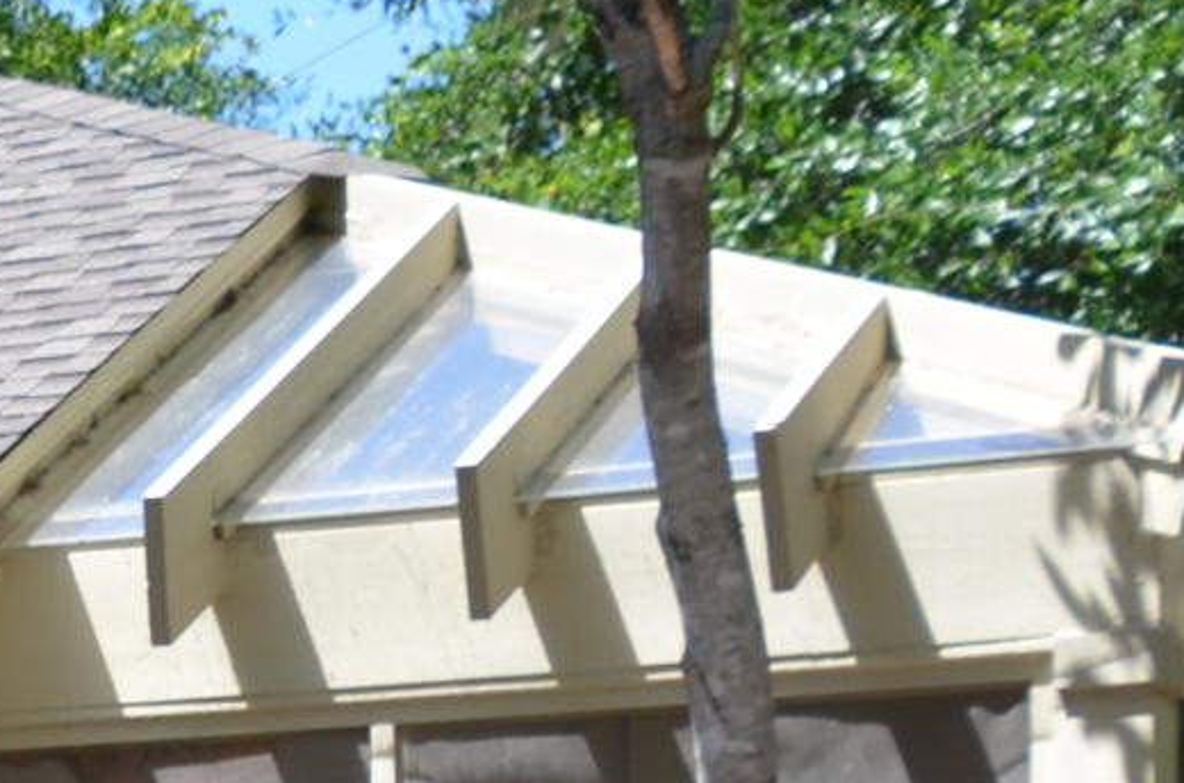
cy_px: 1499
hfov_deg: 9.7
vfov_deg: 7.3
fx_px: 5967
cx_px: -1865
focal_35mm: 182
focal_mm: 21
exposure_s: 1/250
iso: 200
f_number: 8
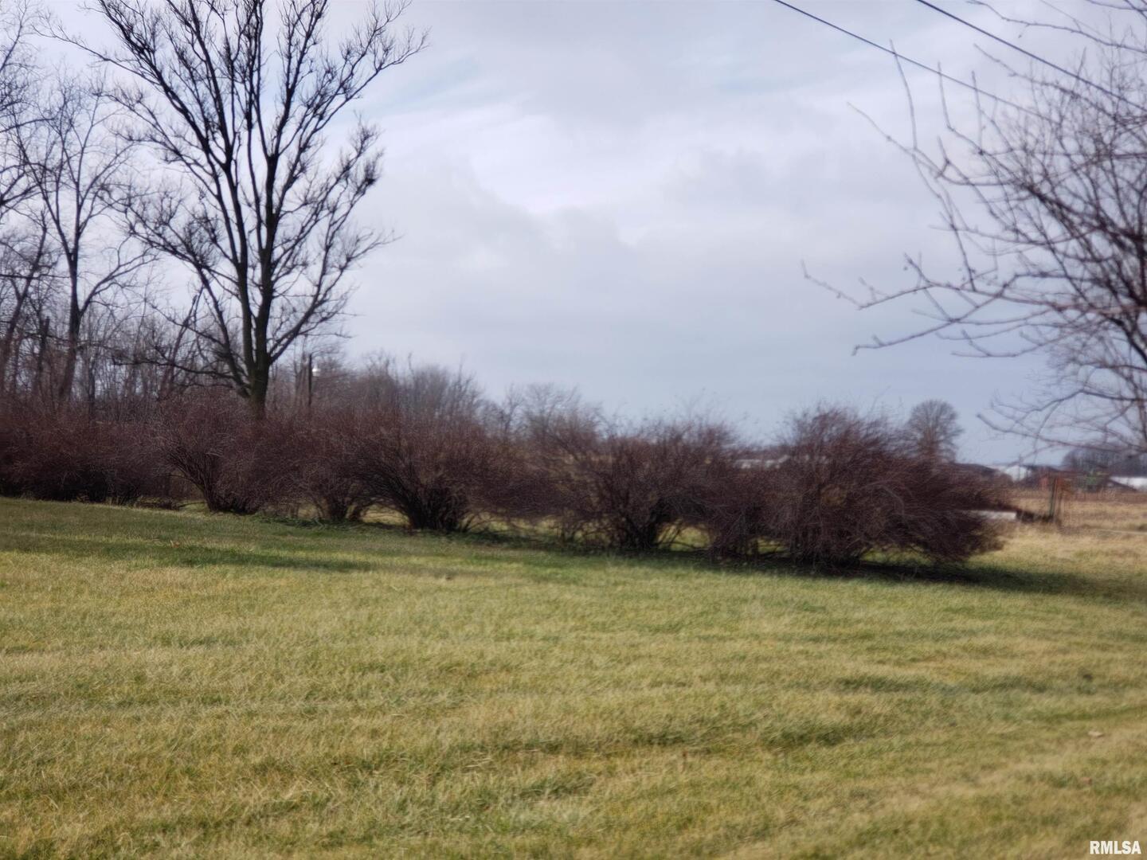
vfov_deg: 28.0
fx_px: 1723
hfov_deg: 36.8
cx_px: 574
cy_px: 430
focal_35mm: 52
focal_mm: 6
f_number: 2.4
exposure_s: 1/483
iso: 32
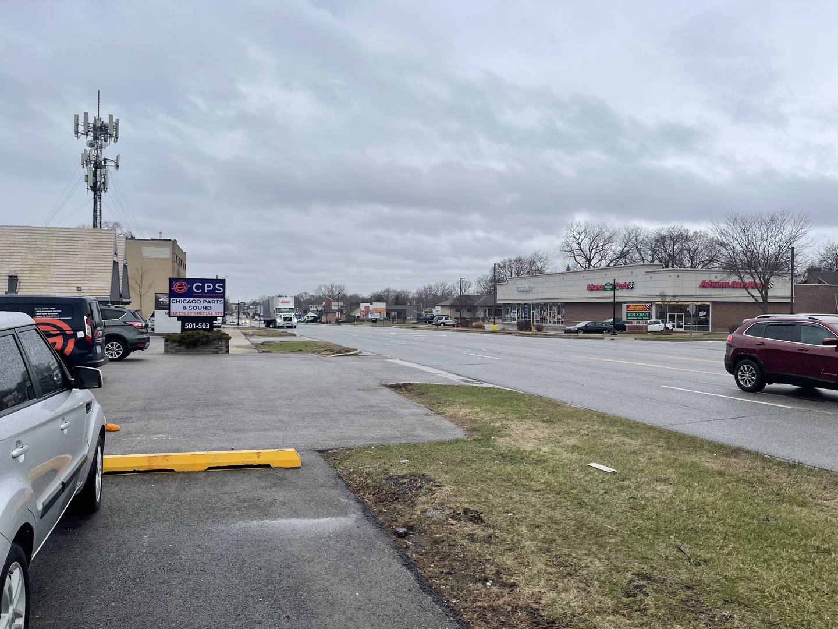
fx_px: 605
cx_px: 419
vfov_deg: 54.9
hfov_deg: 69.4
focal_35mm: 25
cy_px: 314
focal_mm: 5.1
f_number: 1.6
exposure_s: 1/994
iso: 32
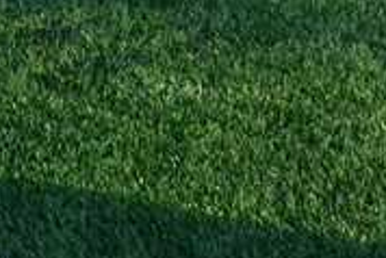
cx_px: 739
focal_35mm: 303
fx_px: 3254
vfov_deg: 4.5
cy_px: -51
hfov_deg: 6.6
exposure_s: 1/640
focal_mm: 45
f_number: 13
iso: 3200
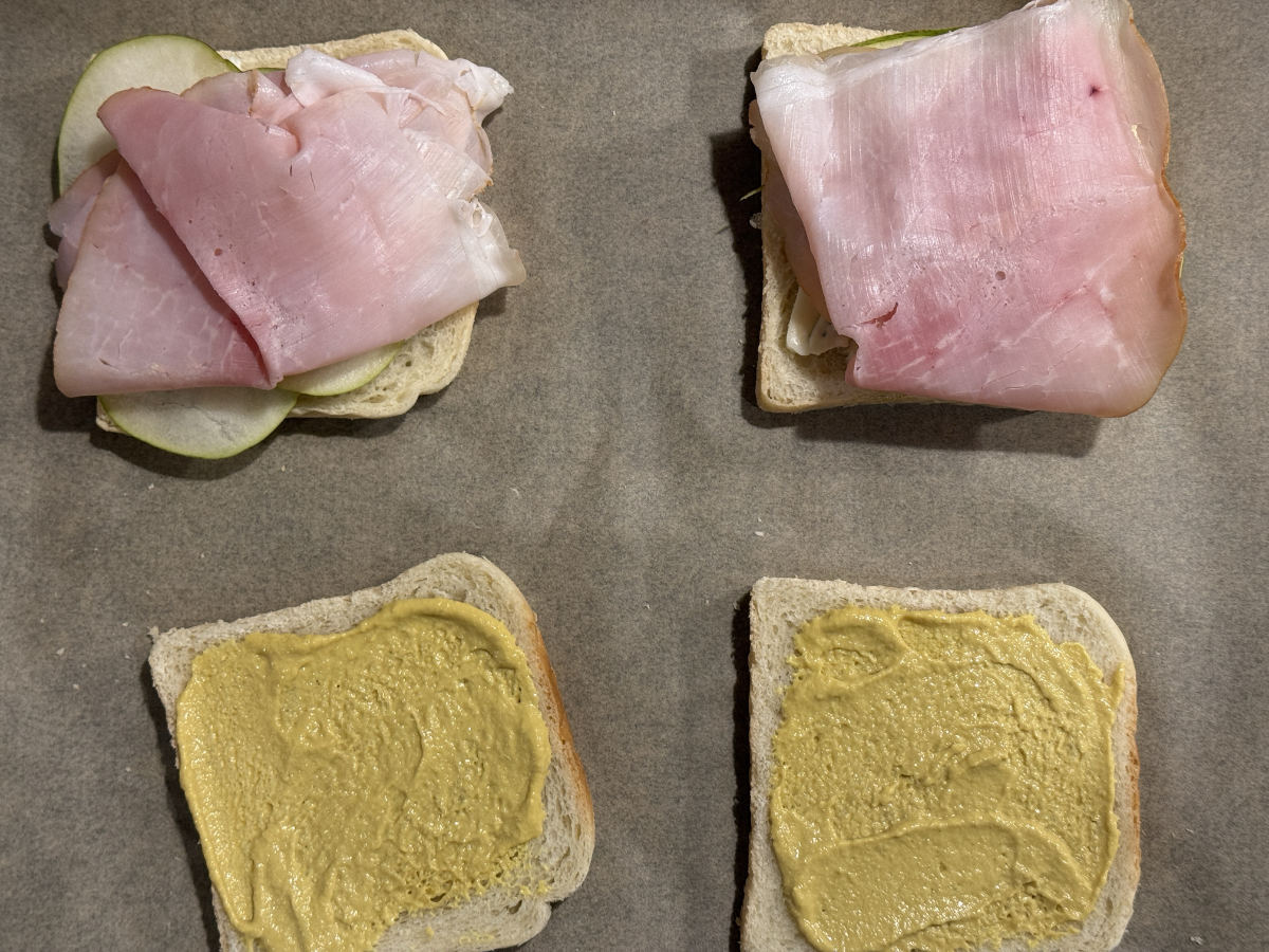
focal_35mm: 48
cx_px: 634
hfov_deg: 39.7
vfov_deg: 30.3
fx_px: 1760
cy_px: 476
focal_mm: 6.8
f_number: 1.8
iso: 80
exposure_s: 1/50
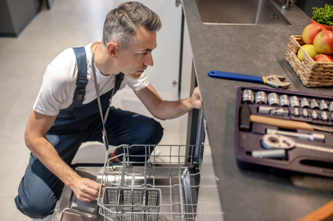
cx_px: 166
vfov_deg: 37.8
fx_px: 323
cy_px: 110
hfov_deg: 54.5
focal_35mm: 35
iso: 400
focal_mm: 35
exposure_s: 1/160
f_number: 2.2
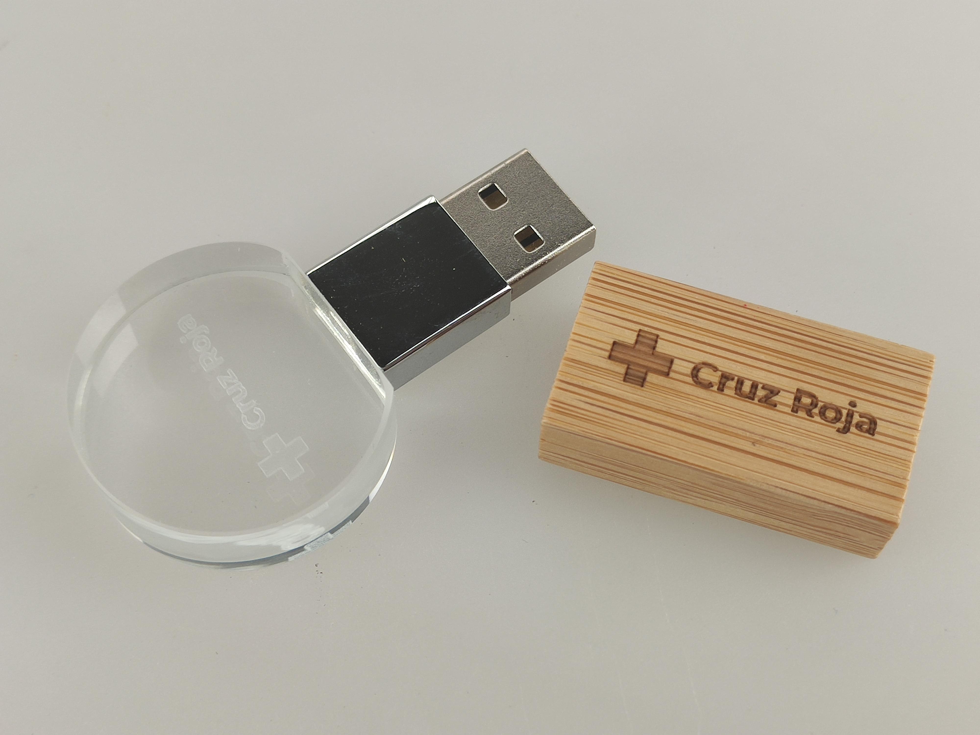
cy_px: 368
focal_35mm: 52
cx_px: 490
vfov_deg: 28.0
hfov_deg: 36.8
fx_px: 1472
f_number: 1.75
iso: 217
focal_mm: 4.77
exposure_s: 1/100
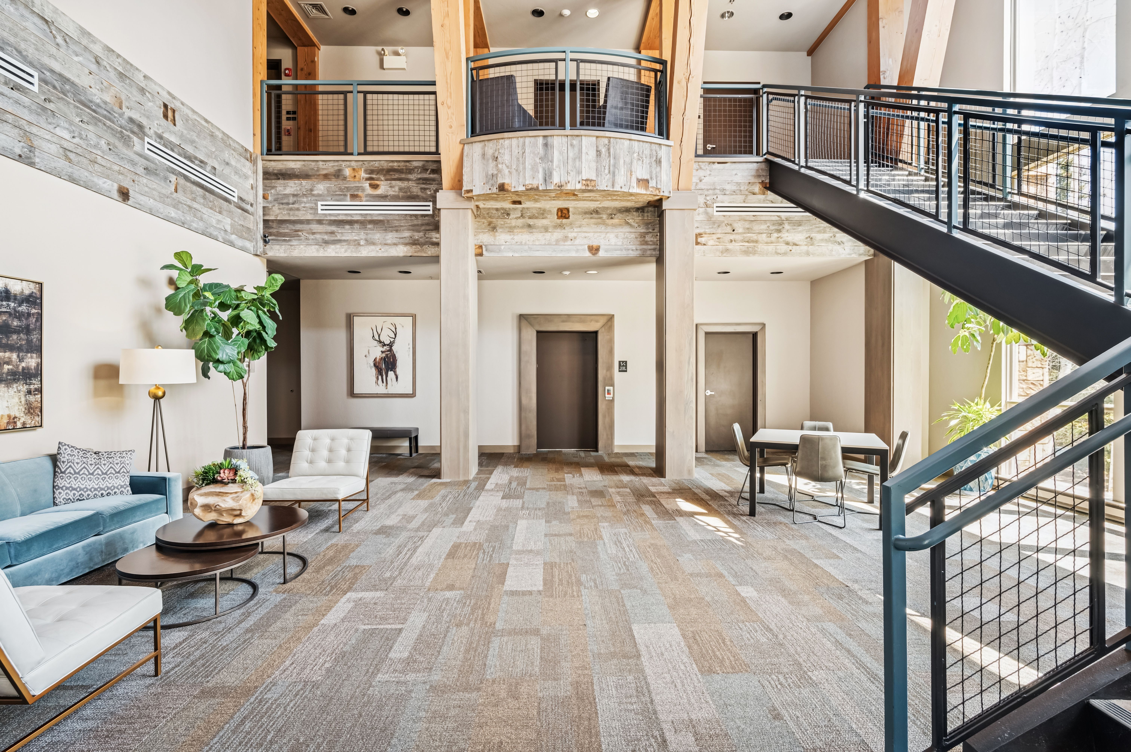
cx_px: 566
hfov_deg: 93.3
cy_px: 376
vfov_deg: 70.4
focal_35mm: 17
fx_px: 534
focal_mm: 17
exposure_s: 1/10
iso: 400
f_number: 9
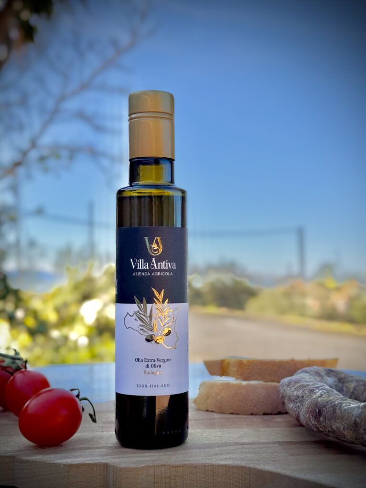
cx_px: 183
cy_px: 244
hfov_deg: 30.3
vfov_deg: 39.7
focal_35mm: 48
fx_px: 677
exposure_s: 1/4310
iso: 64
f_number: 1.78
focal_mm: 6.76
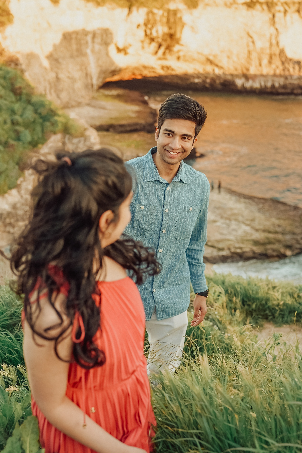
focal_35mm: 35
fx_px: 440
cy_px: 226
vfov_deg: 54.4
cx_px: 151
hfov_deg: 37.9
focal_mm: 35
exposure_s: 1/160
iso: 100
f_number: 2.2
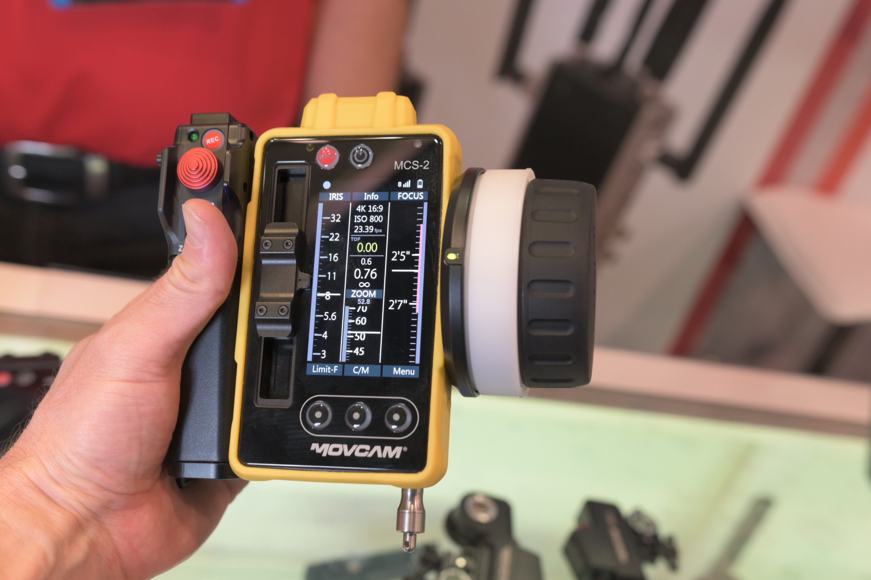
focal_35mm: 45
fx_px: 1089
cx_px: 436
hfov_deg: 43.6
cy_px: 290
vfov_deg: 29.9
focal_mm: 30
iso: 800
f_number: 4
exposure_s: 1/100
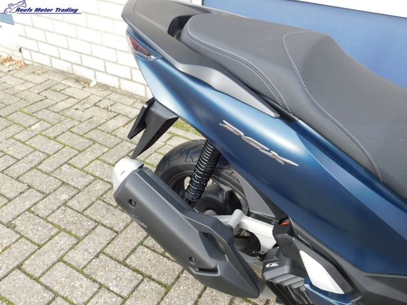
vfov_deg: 46.8
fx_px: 353
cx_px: 204
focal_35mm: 30
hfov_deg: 60.0
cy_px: 152
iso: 125
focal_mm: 5.3
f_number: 3.2
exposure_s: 1/100
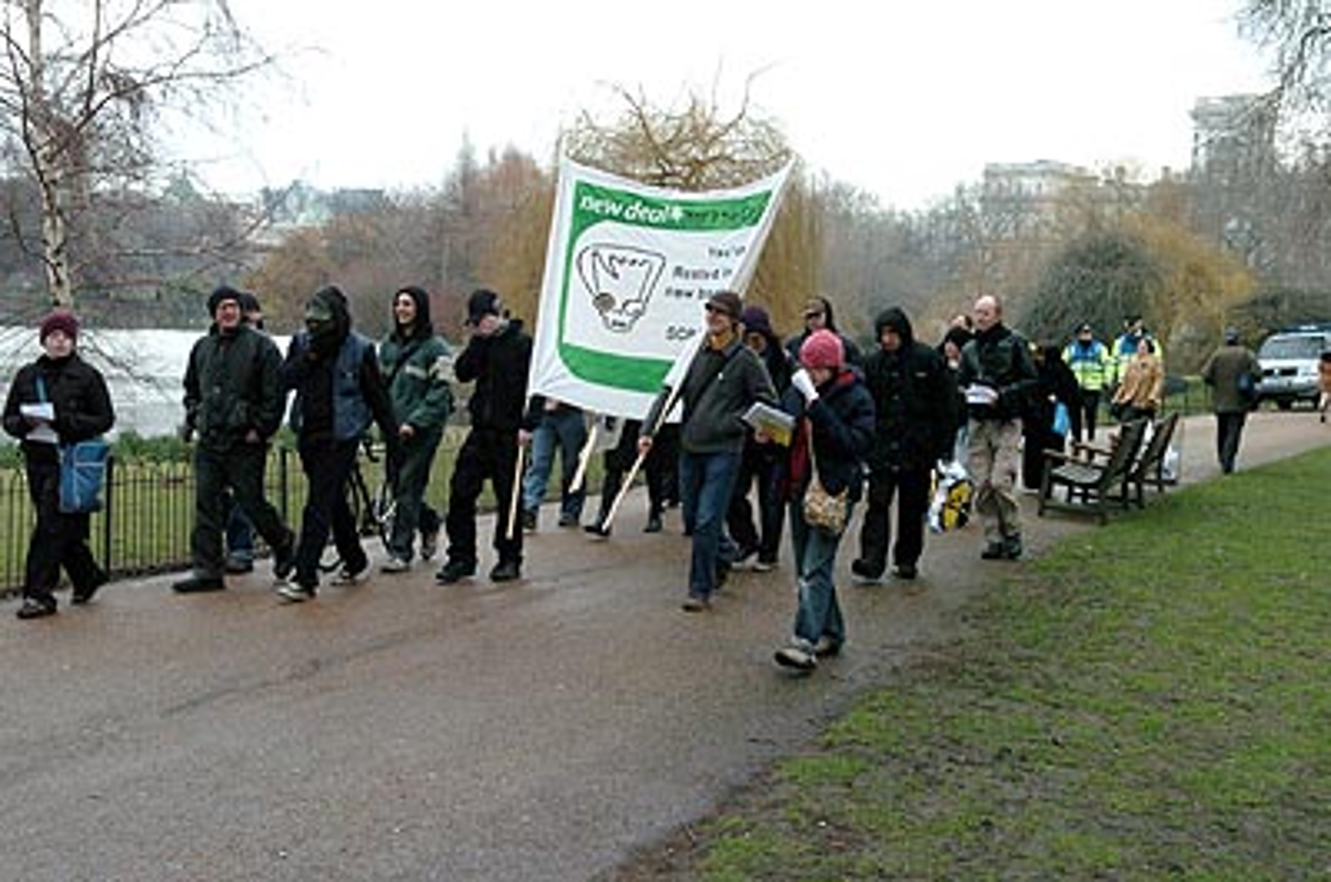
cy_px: 441
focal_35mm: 45
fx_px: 1660
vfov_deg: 29.7
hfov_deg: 43.7
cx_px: 666
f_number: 7.6
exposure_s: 1/320
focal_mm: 30
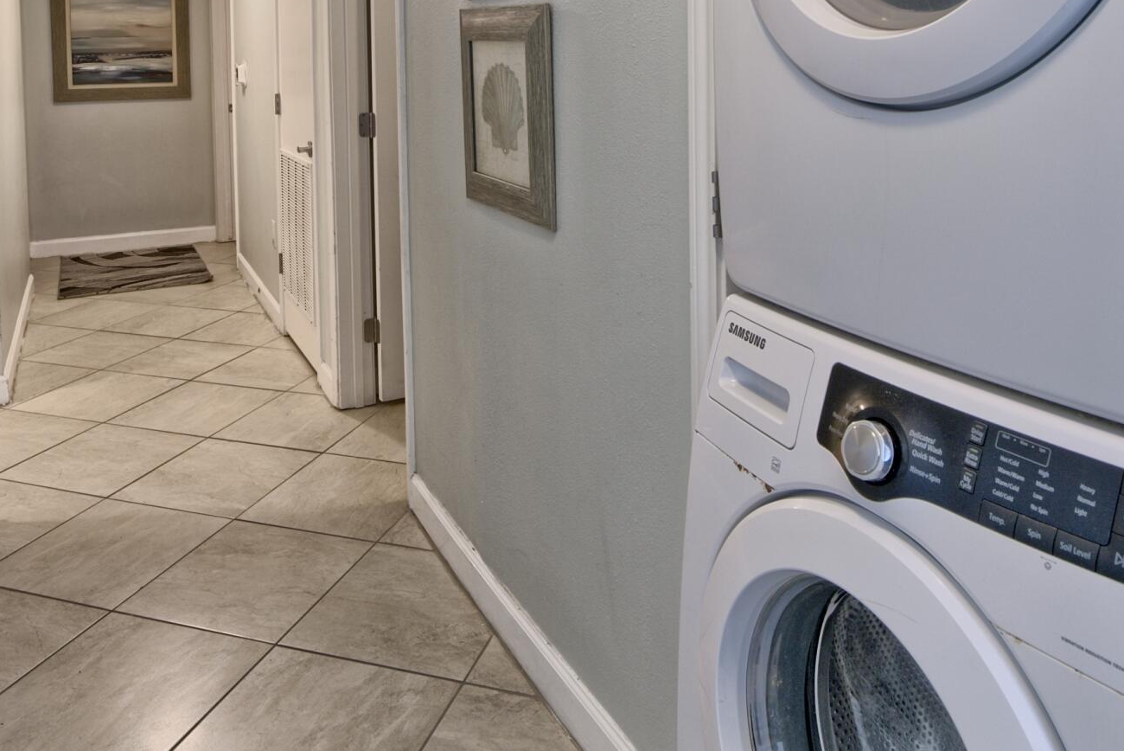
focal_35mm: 30
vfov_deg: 40.7
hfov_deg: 61.9
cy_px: 93
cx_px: 579
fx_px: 937
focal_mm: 13
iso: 500
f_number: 8
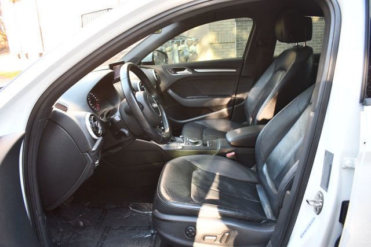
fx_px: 278
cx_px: 186
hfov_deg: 67.4
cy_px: 124
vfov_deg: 48.0
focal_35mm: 27
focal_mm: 18
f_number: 3.5
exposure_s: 1/125
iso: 900
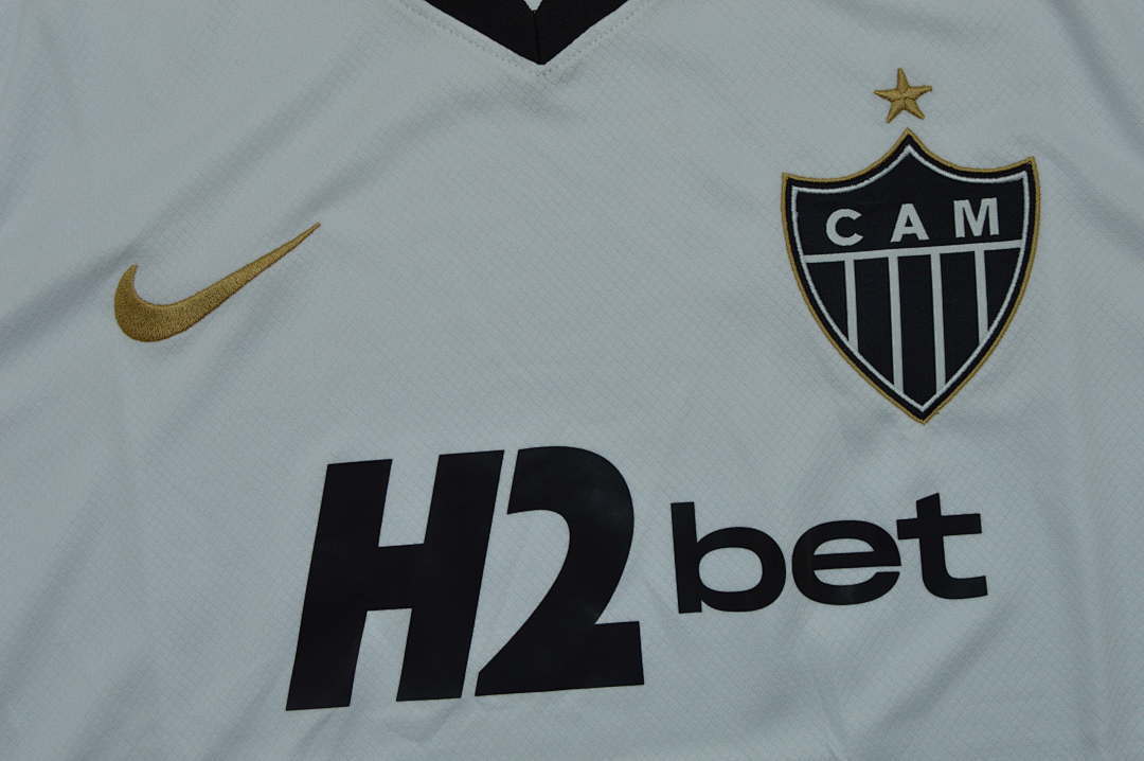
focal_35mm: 72
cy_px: 380
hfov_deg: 28.1
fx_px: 2286
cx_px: 572
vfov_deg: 18.9
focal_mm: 48
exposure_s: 1/200
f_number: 14
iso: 400
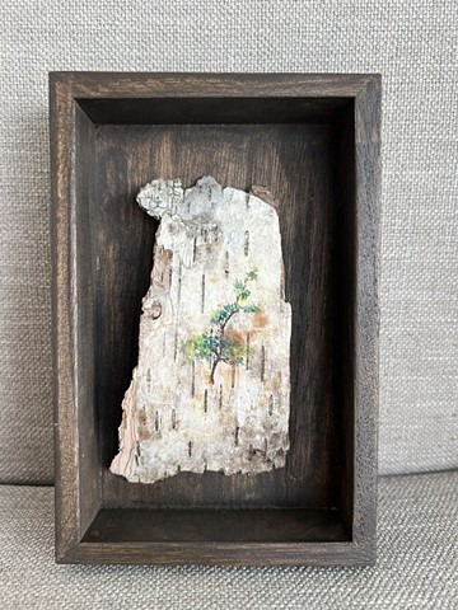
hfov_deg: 53.1
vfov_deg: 67.3
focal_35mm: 26
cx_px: 229
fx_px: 459
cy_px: 305
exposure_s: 1/124
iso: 32
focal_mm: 5.7
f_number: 1.5
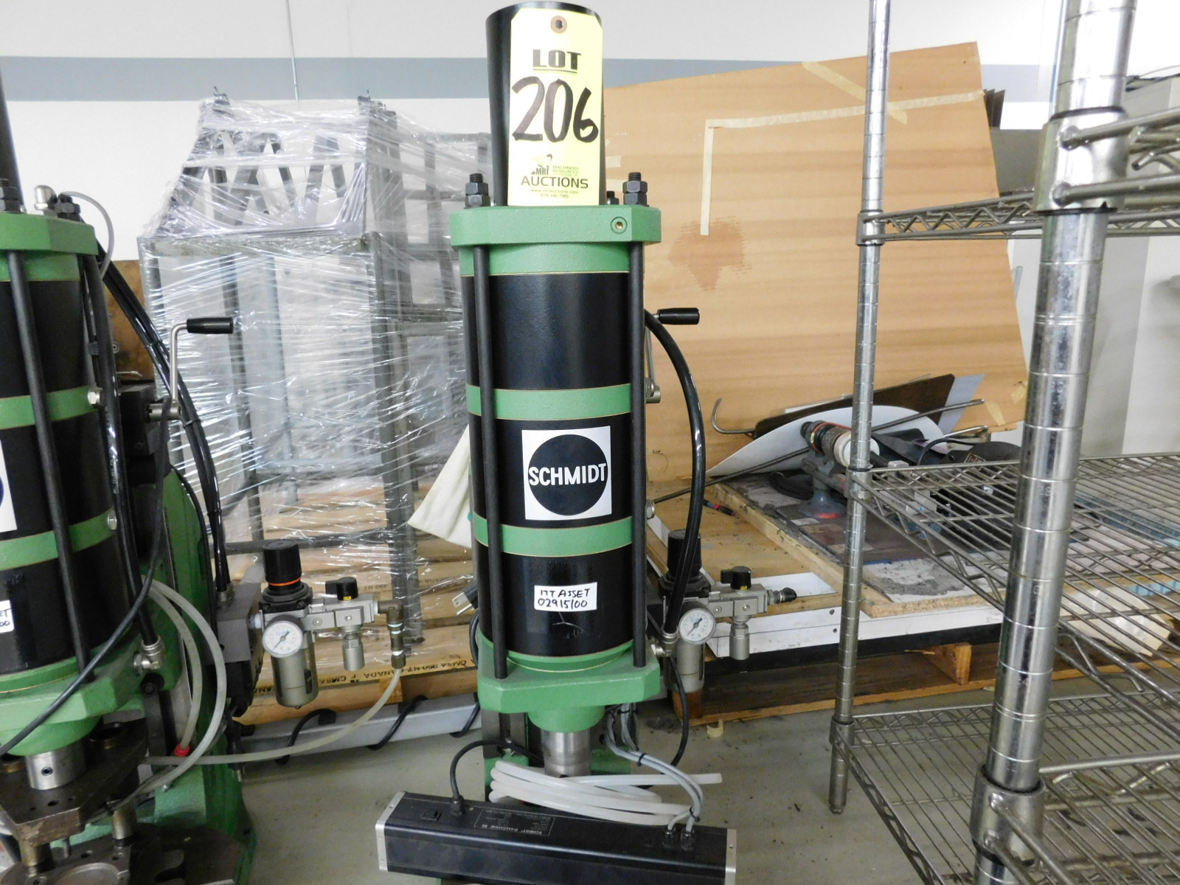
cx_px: 590
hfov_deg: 73.9
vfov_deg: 58.9
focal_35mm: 23
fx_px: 784
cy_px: 442
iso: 500
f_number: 3
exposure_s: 1/8
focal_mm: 4
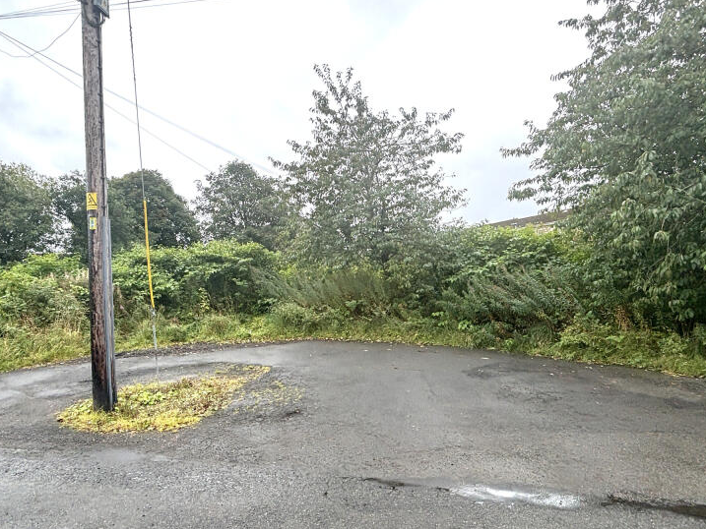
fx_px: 408
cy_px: 288
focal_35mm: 20
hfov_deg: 81.7
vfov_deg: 65.9
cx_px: 342
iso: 25
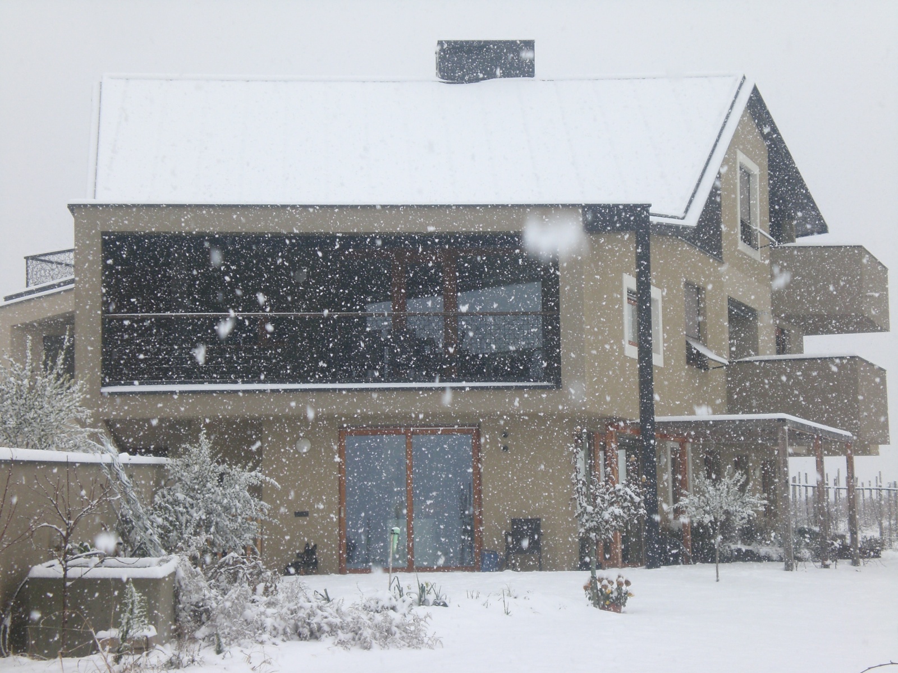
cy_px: 336
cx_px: 449
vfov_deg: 19.6
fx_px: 1946
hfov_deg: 26.0
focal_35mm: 75
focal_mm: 12.47
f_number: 4.5
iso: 100
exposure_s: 1/320
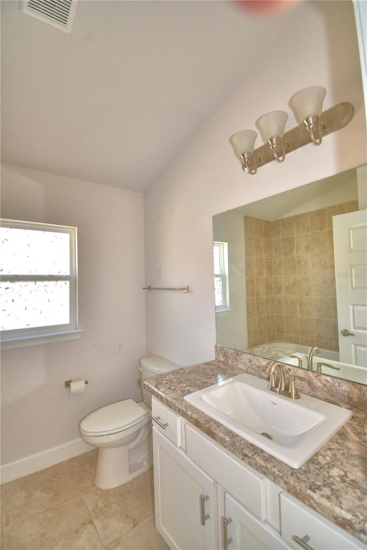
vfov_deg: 100.4
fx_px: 229
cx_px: 184
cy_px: 275
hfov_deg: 77.3
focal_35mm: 15
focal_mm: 10
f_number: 4.5
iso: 200
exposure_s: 1/40
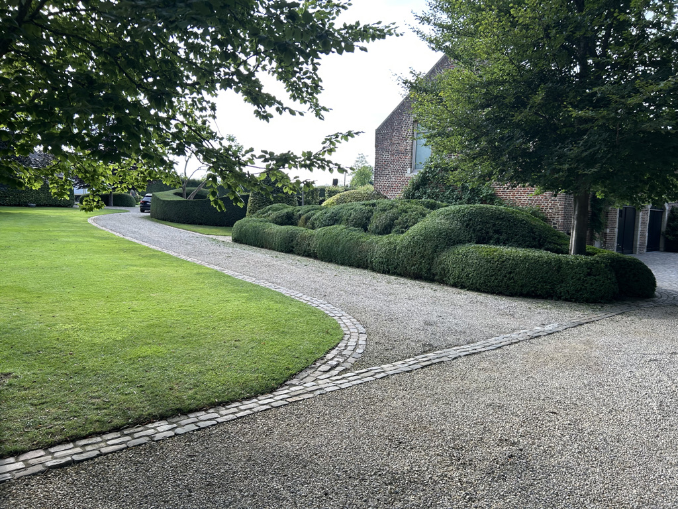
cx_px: 339
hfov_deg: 67.3
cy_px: 254
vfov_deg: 53.1
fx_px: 509
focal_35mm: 26
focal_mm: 5.7
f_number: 1.5
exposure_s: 1/604
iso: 50
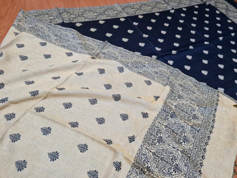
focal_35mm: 26
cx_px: 118
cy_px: 89
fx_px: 178
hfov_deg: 67.3
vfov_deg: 53.1
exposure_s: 1/30
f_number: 1.8
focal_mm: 5.4
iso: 500
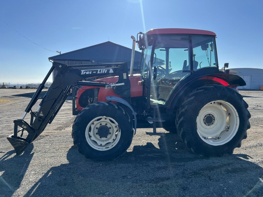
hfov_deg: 67.3
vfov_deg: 53.1
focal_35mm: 26
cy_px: 98
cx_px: 132
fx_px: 198
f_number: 1.5
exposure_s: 1/3257
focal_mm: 5.7
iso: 50
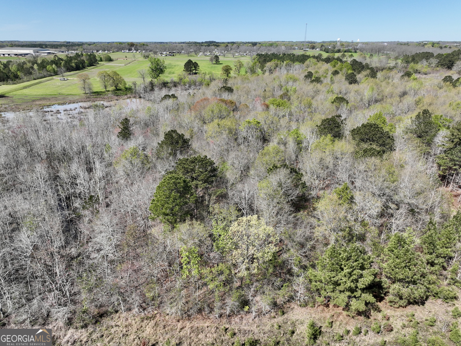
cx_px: 230
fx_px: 320
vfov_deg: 56.8
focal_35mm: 24
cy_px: 173
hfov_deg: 71.6
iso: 140
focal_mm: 12.29
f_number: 2.8
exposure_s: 1/1600
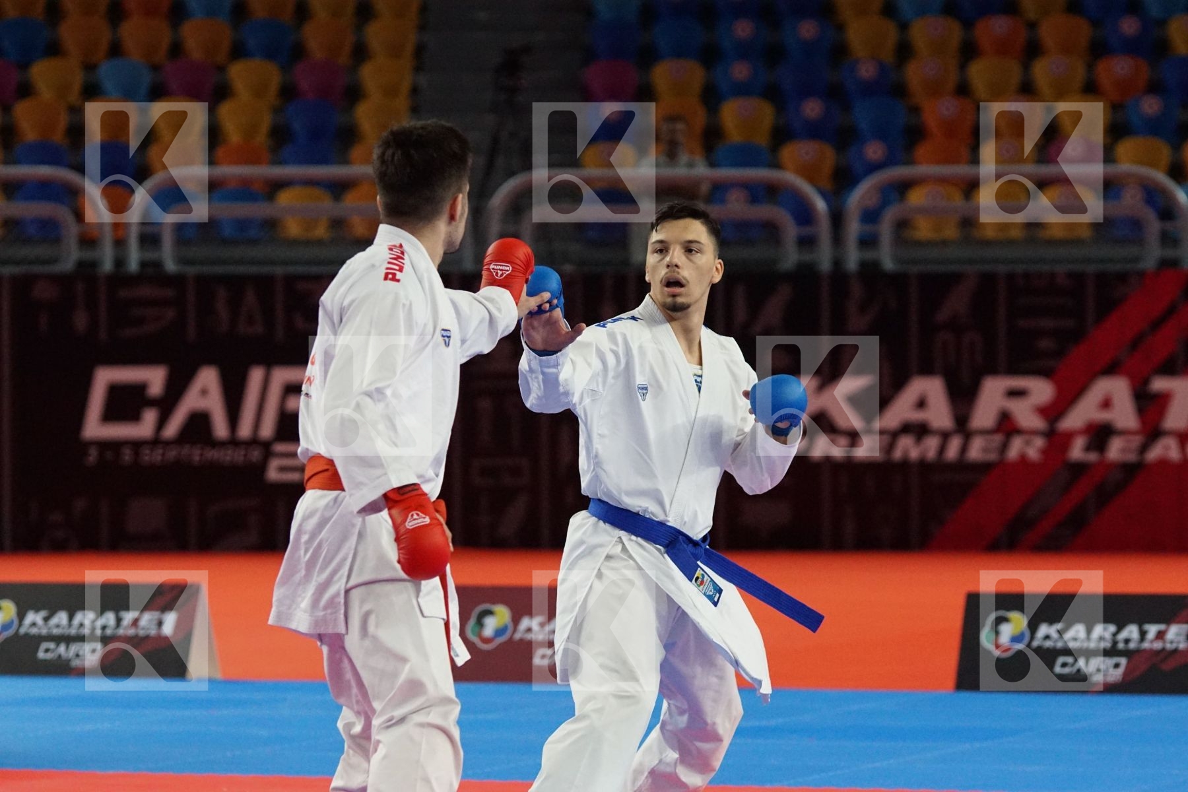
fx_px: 5940
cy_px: 396
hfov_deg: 11.4
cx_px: 594
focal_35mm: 180
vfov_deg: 7.6
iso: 3200
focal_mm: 120
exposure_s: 1/2000
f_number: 2.8
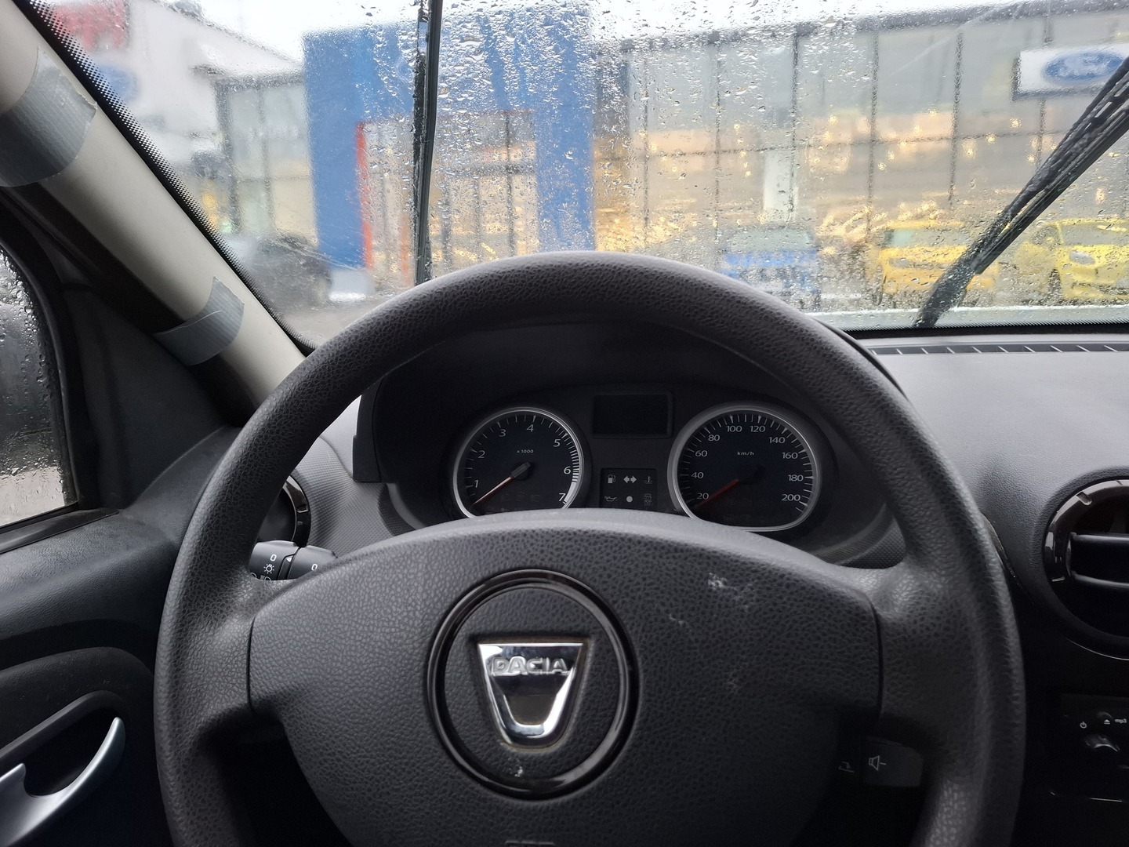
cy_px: 424
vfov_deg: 58.9
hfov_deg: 73.9
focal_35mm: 23
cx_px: 564
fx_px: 750
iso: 250
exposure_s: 1/50
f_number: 1.8
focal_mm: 5.54
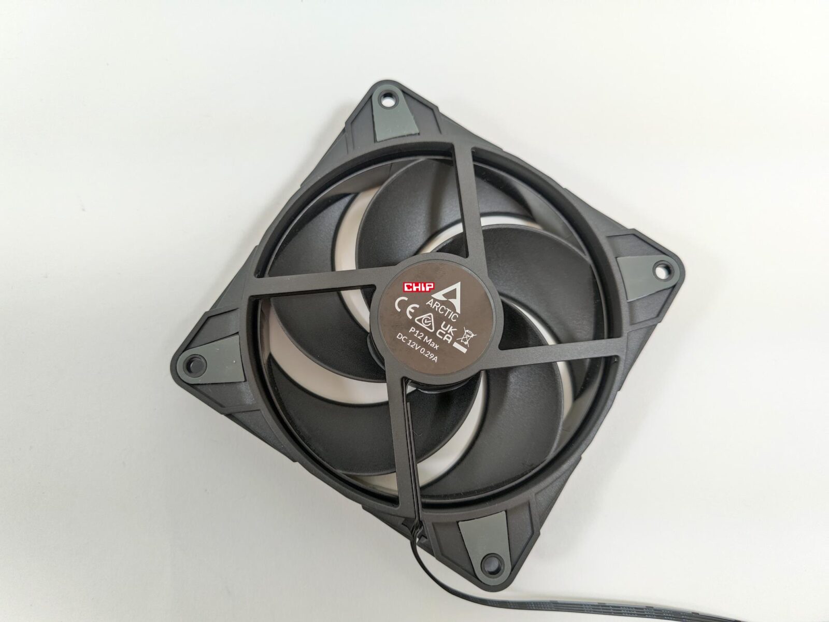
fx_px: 575
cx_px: 414
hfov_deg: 71.6
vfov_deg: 56.8
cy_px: 311
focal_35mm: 24
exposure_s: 1/33
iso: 286
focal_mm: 6.78
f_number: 1.85
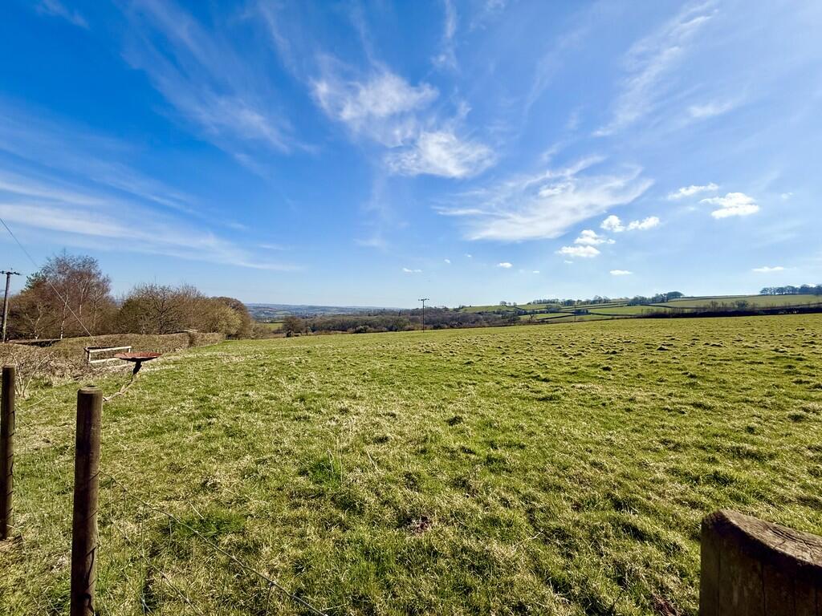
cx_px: 411
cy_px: 308
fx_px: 332
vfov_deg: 85.7
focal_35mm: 14
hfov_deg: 102.1
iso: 50
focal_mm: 2.22
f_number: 2.2
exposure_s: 1/3663
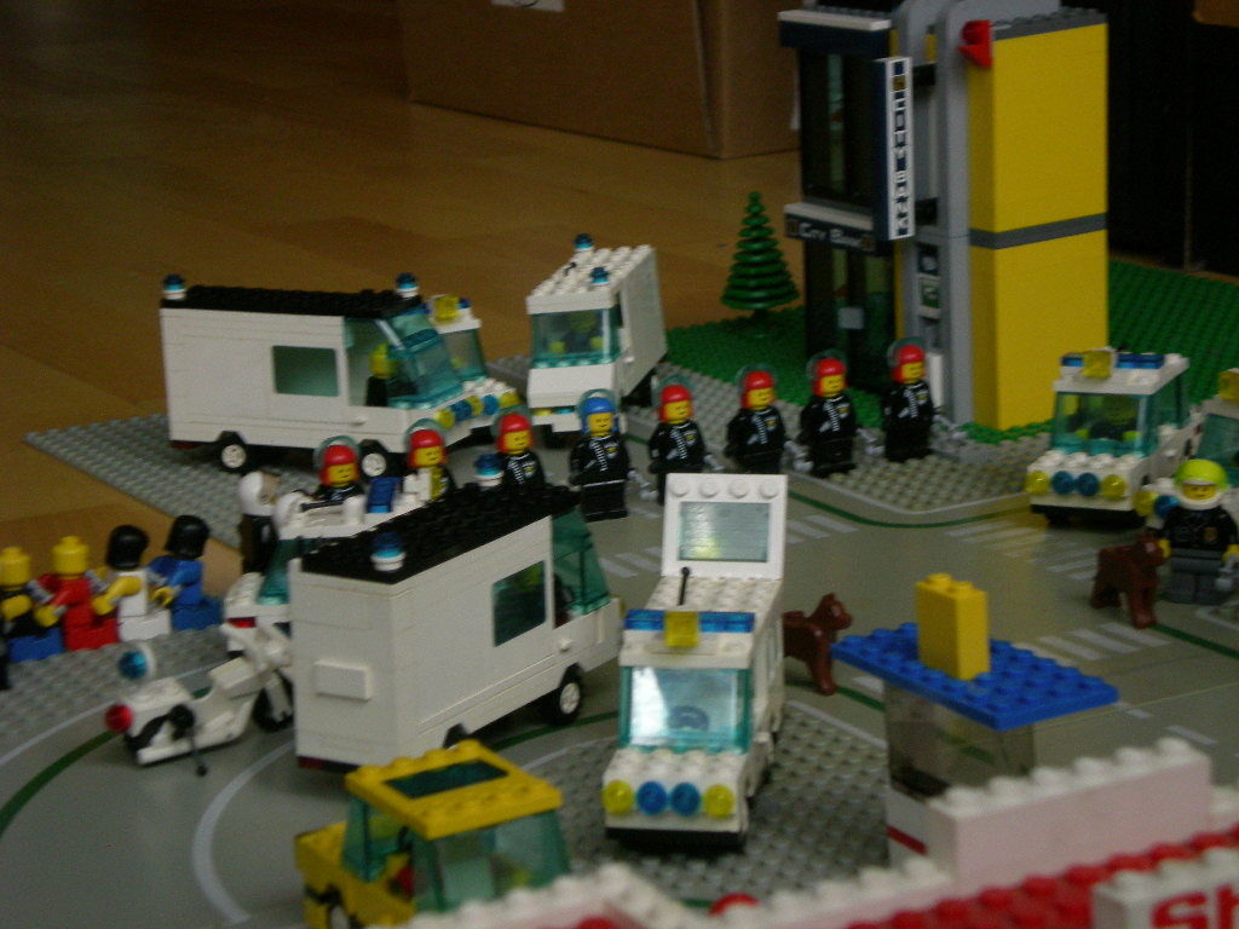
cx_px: 620
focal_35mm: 87
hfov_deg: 22.5
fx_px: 3114
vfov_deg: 17.0
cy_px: 464
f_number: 5.1
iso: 200
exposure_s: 1/60
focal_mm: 14.3
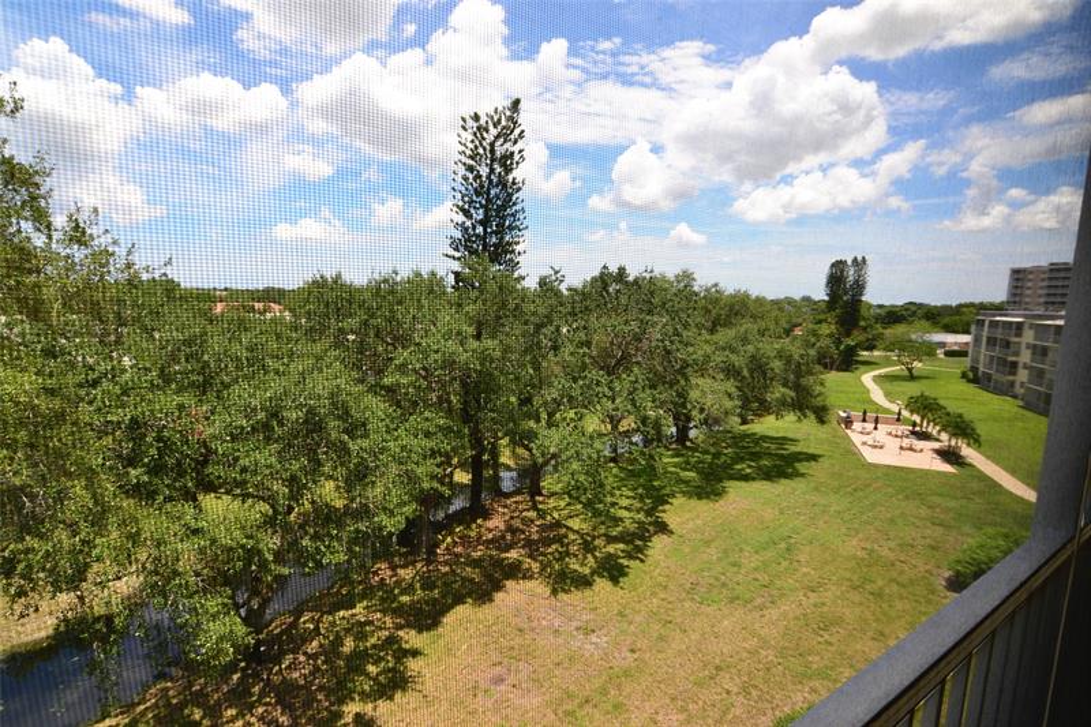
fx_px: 500
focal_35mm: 16
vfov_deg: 72.0
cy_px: 364
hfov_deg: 95.0
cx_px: 546
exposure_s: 1/60
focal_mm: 11
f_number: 11
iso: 100
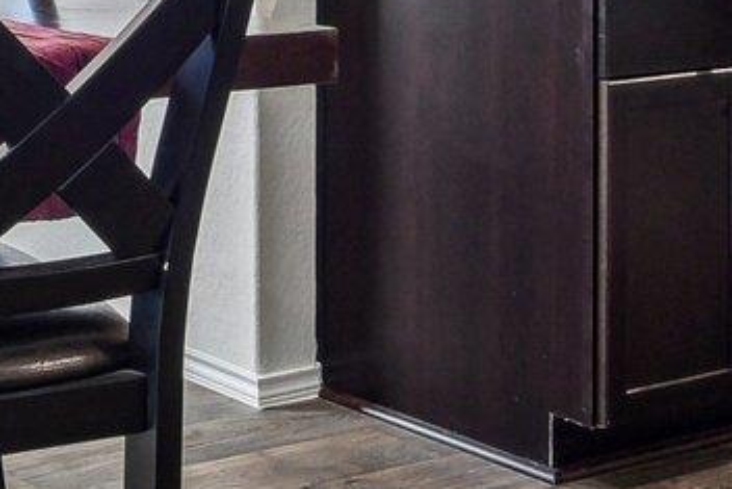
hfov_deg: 19.5
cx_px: -316
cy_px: -234
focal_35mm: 93
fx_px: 1892
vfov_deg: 13.9
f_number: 8
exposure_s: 1/15
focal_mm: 16
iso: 1250
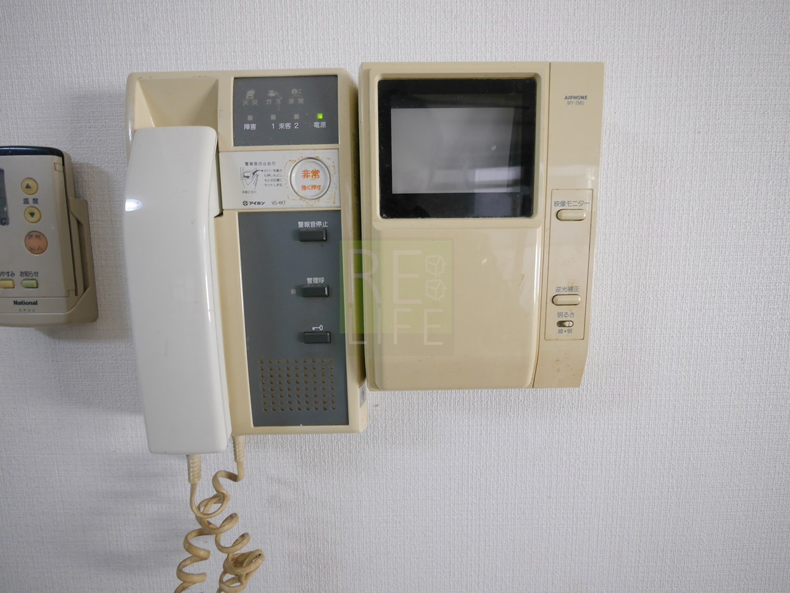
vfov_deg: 85.7
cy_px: 296
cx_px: 395
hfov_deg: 102.1
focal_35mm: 14
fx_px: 320
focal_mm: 7
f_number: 4
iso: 640
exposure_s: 1/60
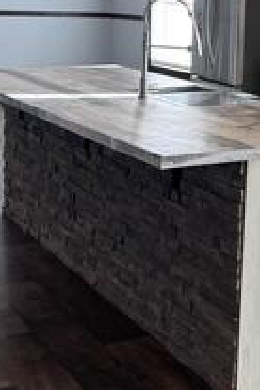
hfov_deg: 16.8
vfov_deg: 25.5
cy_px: 43
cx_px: 324
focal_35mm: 77
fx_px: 834
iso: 100
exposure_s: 1/120
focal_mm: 6.76
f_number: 1.78
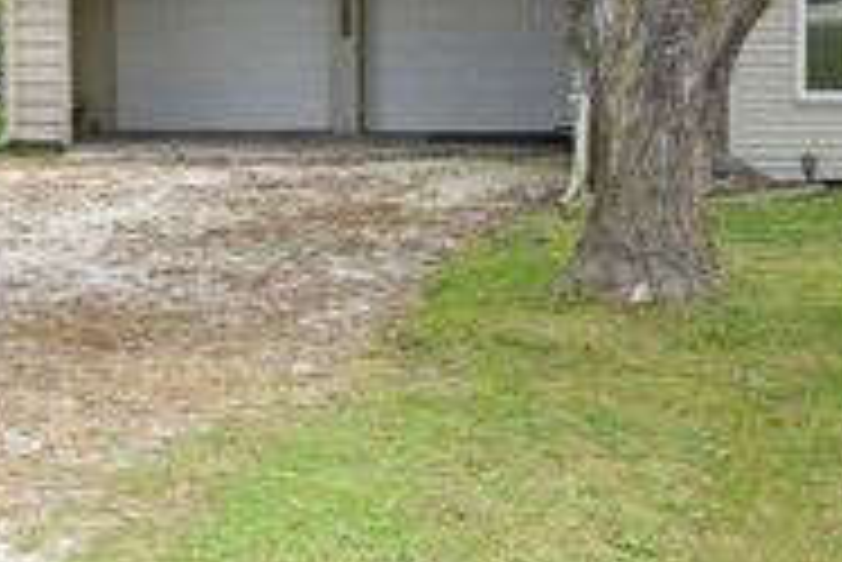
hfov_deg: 19.0
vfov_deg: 13.5
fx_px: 2349
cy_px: 27
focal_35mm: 100
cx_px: 1063
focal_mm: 25
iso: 100
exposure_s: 1/200
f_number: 7.1
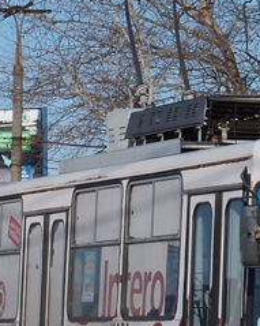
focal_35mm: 251
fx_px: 2416
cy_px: 158
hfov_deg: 6.1
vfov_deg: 7.7
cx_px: 285
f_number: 5
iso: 100
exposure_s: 1/1250
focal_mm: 12.88
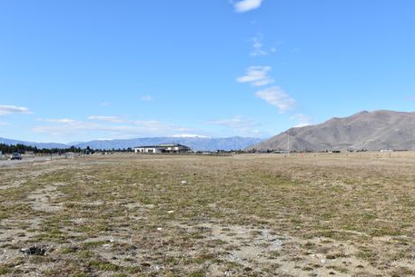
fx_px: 427
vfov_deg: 36.0
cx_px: 212
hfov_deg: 51.9
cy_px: 139
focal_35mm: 37
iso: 200
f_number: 10
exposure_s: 1/400
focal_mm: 24
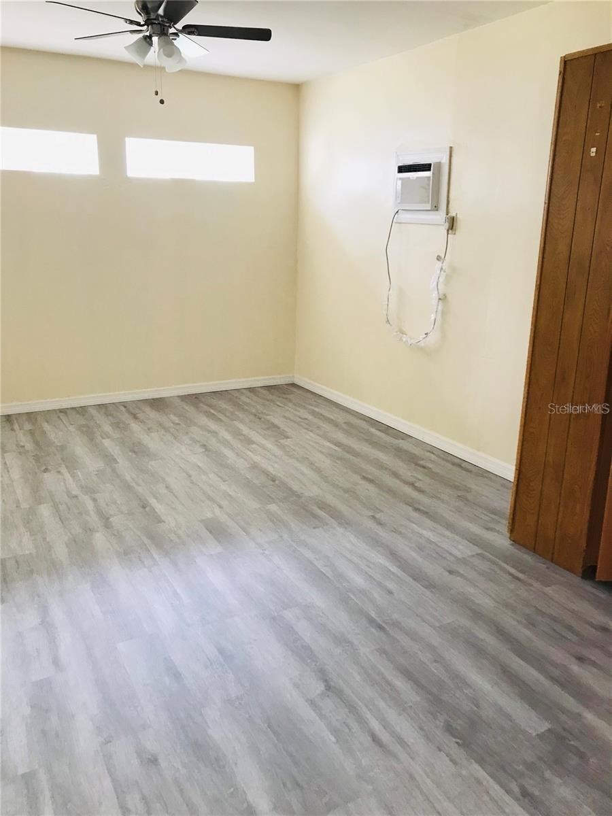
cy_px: 408
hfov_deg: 49.7
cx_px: 306
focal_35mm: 28
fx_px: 660
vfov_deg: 63.4
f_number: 1.8
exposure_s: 1/30
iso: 40
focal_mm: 3.99
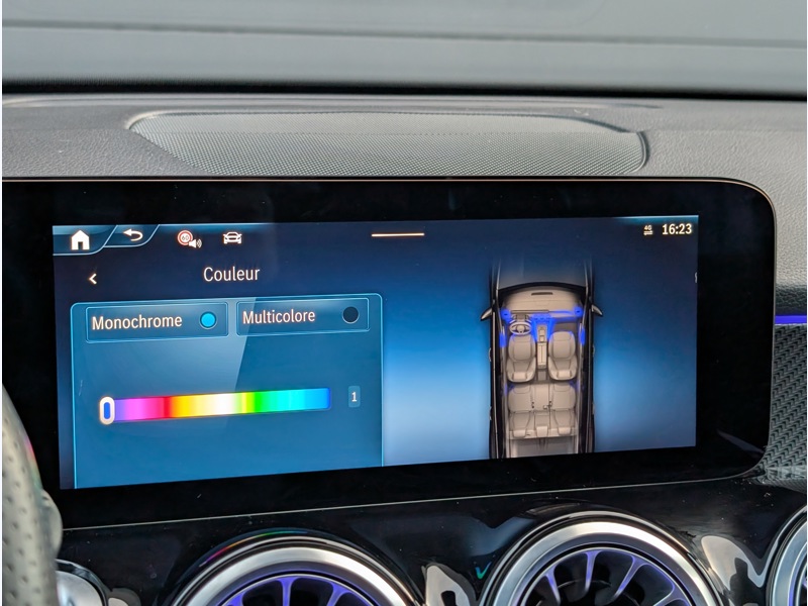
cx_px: 404
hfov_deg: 38.9
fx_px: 1144
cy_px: 303
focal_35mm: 49
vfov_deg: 29.7
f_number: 1.68
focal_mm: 6.9
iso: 116
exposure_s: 1/60
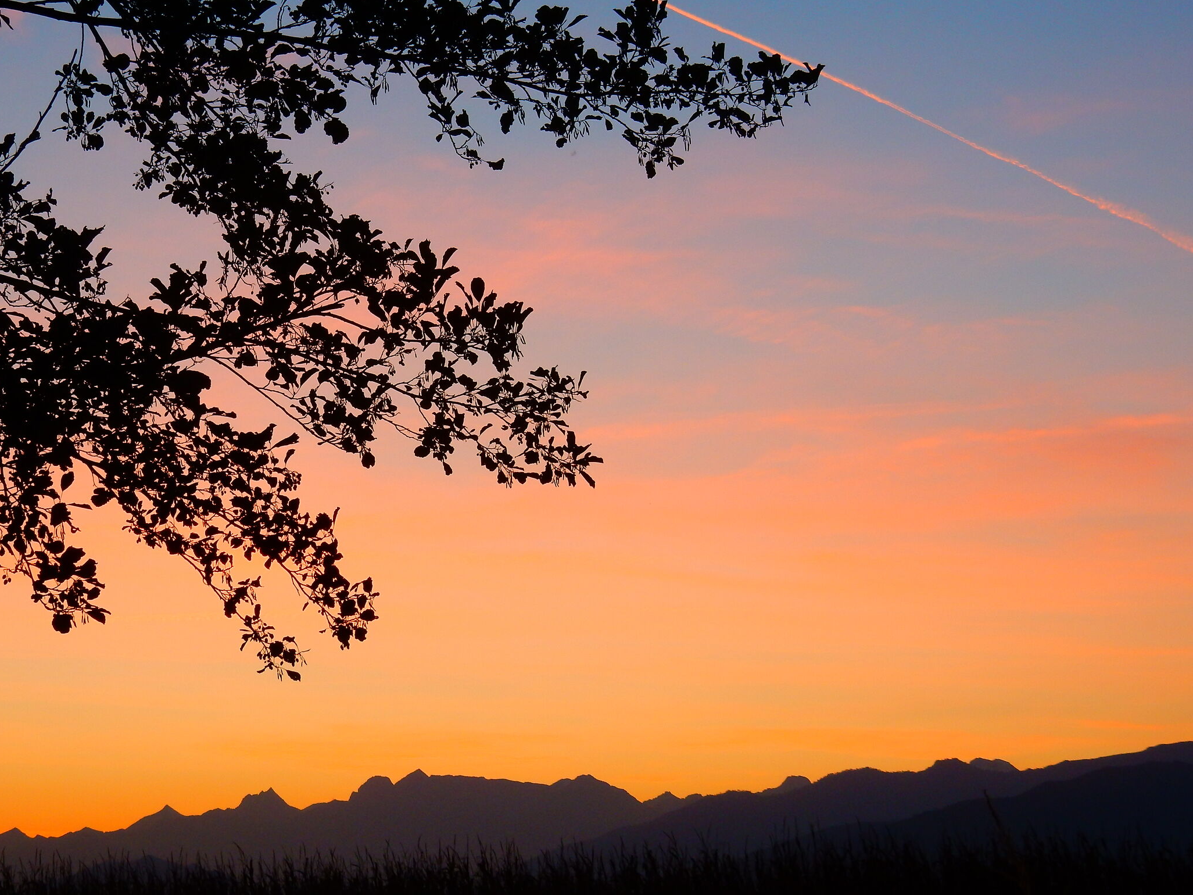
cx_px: 514
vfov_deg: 17.8
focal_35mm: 83
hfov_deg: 23.5
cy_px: 381
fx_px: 2861
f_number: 4.8
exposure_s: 1/40
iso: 125
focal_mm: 12.6
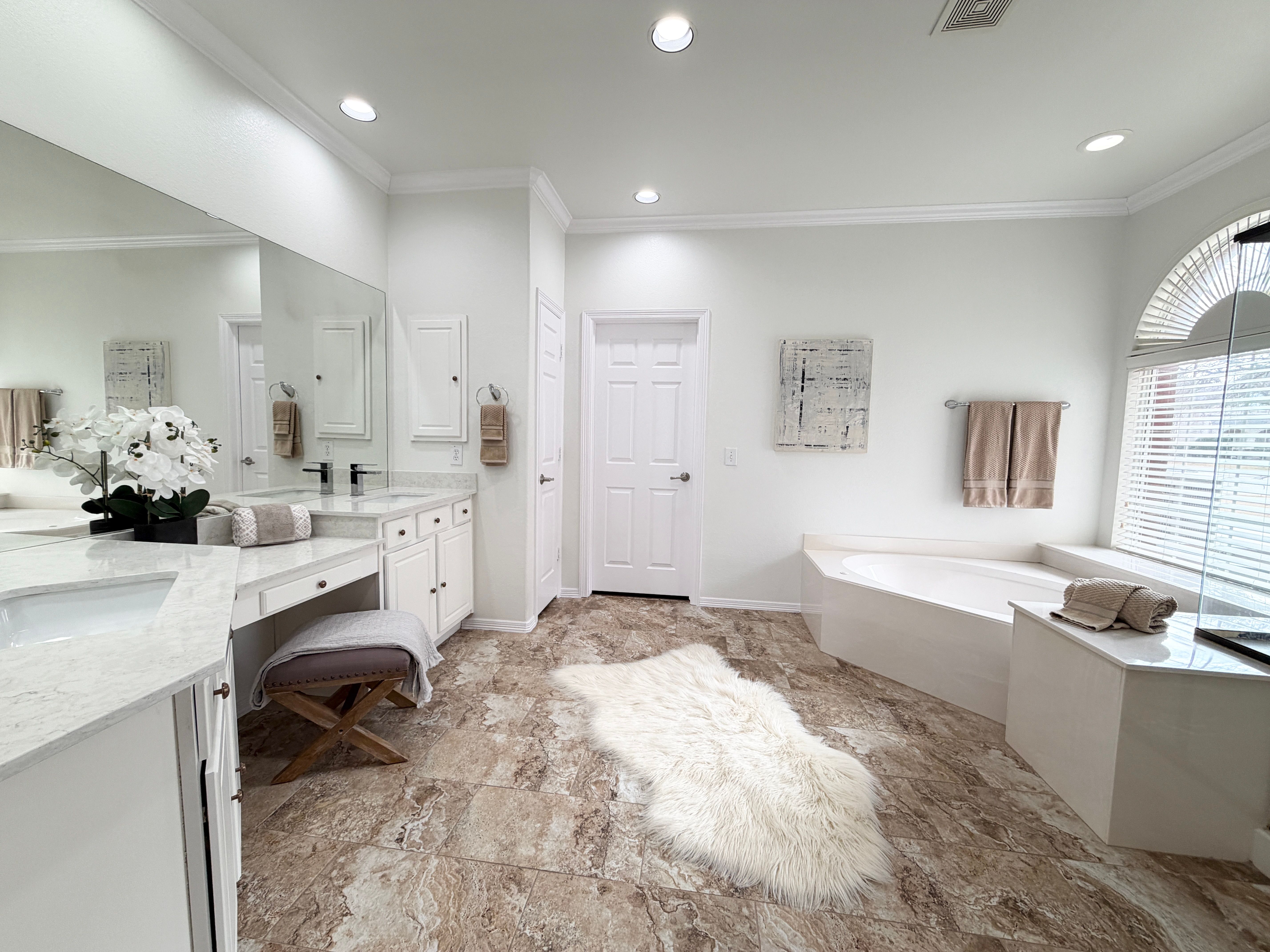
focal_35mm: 14
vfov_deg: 85.7
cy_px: 476
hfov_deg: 102.1
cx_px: 635
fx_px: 514
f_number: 2.2
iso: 64
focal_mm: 2.22
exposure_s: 1/120
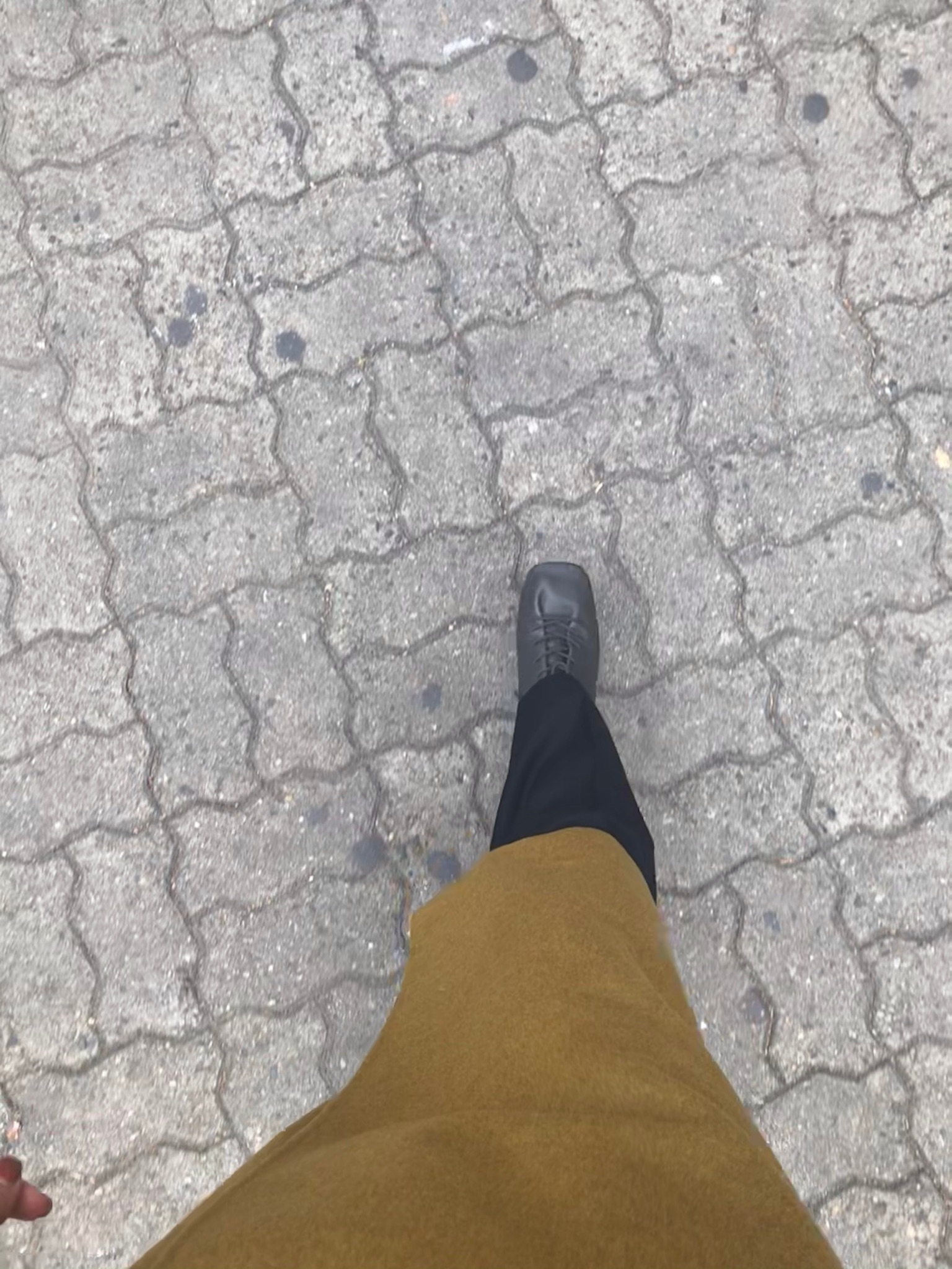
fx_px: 1027
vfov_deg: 63.4
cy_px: 634
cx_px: 476
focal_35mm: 28
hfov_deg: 49.7
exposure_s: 1/255
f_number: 1.8
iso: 20
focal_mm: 3.99
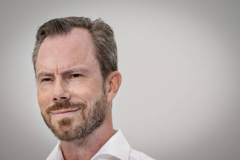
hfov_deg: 6.9
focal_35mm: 300
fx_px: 2000
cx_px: 120
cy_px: 80
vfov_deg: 4.6
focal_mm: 200
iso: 200
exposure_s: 1/800
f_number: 4
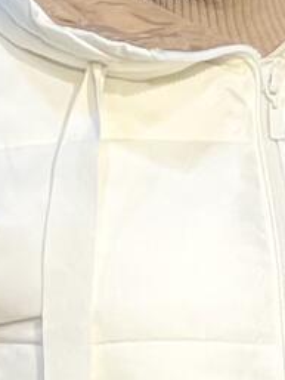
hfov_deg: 3.7
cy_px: 338
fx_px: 4387
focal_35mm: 400
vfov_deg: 4.9
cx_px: 199
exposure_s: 1/100
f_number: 2.8
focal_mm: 9
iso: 200
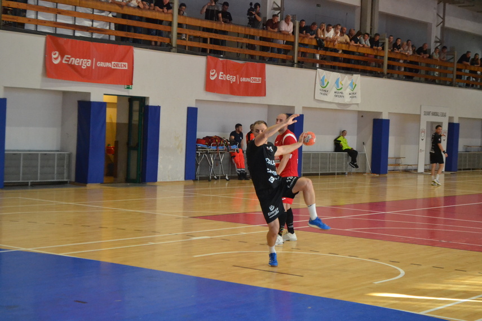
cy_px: 160
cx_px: 241
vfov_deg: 18.9
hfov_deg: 28.1
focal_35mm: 72
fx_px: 964
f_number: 5.3
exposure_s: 1/250
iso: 3200
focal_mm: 48
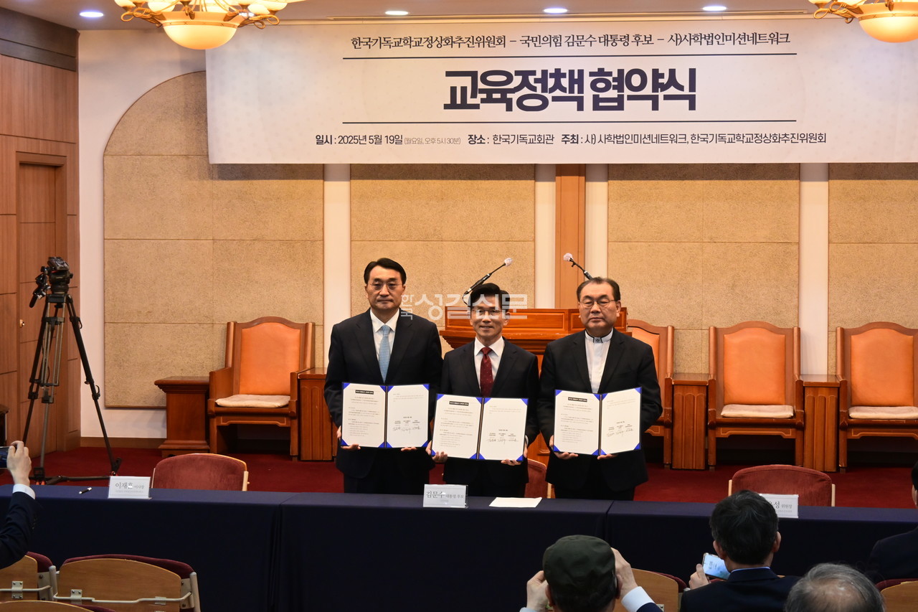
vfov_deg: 18.2
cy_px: 306
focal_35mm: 75
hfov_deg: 27.0
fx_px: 1912
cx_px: 459
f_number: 8
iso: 1800
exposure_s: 1/60
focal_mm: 50
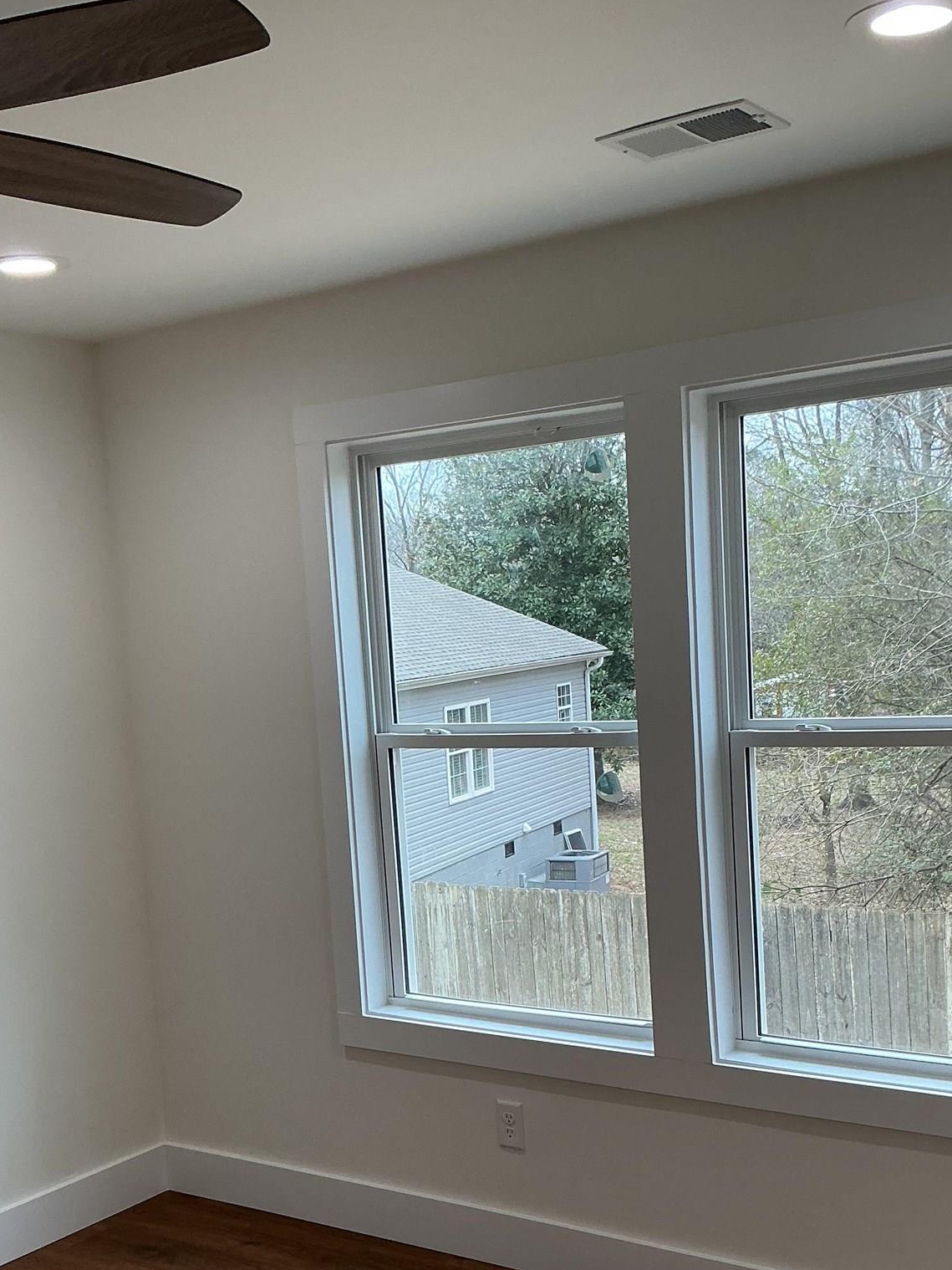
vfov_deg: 42.5
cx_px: 462
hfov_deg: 32.9
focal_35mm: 44
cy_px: 826
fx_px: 1614
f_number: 1.8
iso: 50
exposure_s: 1/120
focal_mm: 3
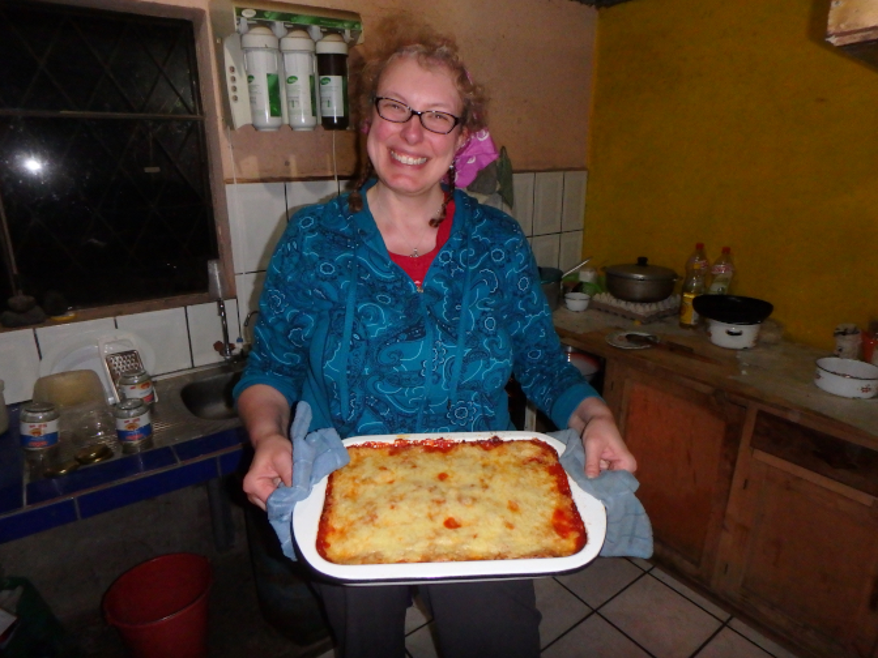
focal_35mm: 21
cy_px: 329
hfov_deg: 79.0
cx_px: 439
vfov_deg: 63.4
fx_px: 533
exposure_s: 1/30
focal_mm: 3.7
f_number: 3.5
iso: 800
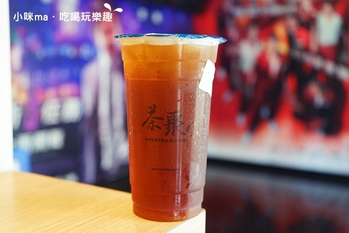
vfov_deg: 32.6
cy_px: 116
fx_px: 397
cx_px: 174
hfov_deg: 47.4
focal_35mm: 41
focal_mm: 41
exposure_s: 1/60
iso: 1250
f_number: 4.5
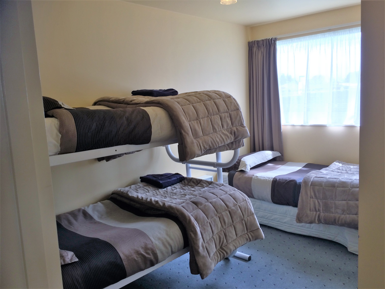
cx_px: 192
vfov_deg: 48.2
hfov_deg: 61.7
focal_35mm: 29
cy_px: 144
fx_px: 323
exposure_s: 1/50
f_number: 2.2
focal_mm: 4.15
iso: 32
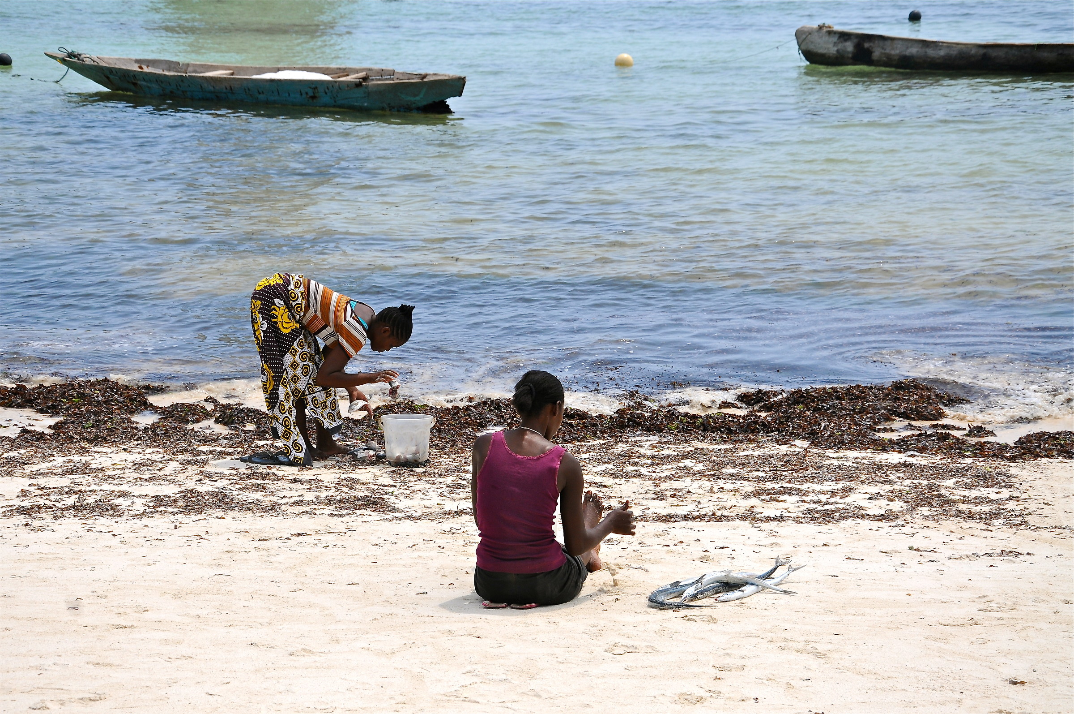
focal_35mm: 78
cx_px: 537
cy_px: 357
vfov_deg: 17.4
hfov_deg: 26.0
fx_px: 2324
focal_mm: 52
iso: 200
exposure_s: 1/800
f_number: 7.1
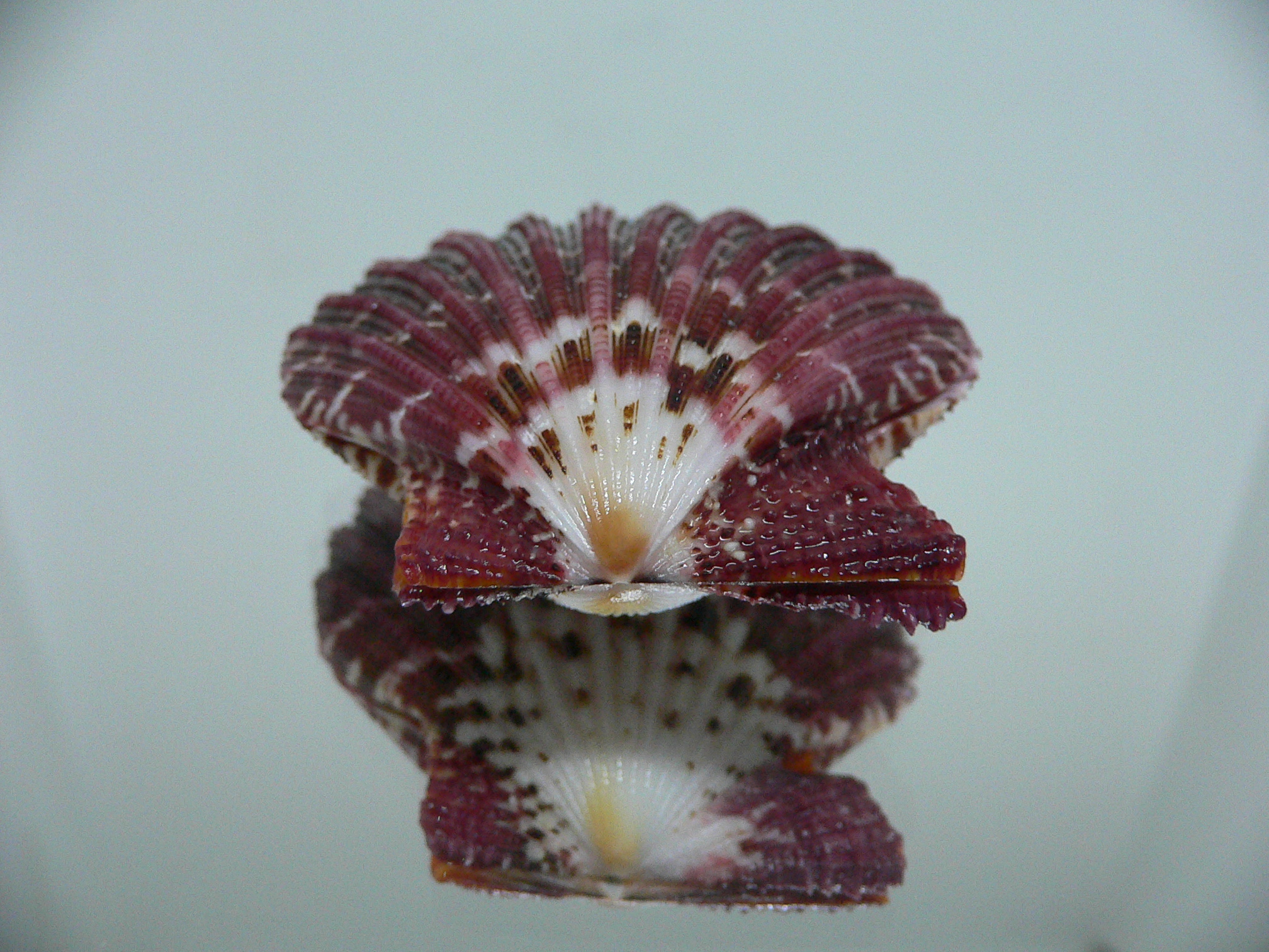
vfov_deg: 40.7
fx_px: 1283
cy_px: 476
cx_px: 634
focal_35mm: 35
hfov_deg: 52.6
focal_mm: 4.6
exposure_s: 1/50
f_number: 2.8
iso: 200
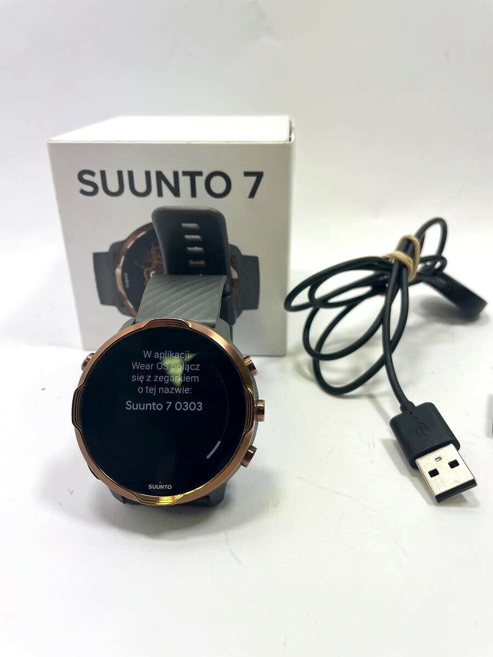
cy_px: 328
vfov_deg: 67.3
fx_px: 494
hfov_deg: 53.1
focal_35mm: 26
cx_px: 246
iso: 32
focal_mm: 4.2
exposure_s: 1/117
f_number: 1.6
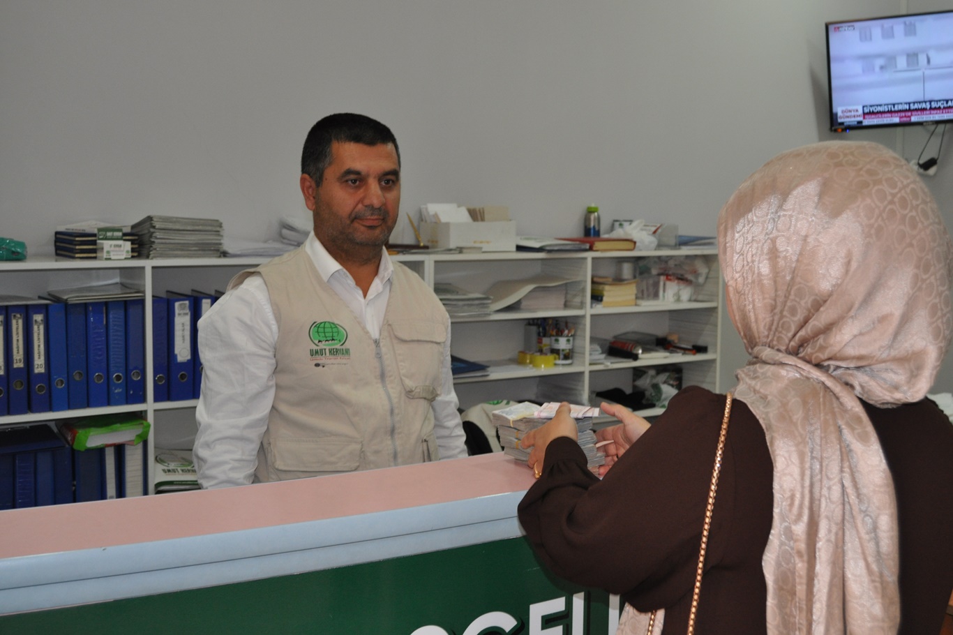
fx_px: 1111
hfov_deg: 46.4
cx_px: 476
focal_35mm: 42
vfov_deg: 31.9
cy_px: 318
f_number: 4
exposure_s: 1/80
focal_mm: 28
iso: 800
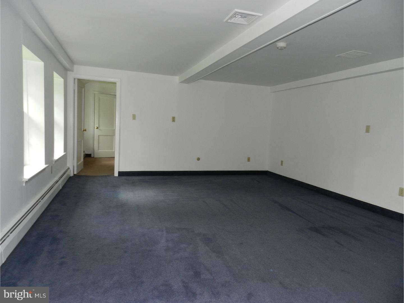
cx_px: 202
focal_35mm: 23
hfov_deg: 73.9
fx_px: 268
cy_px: 152
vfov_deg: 58.9
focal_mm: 4
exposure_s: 1/30
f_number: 3.4
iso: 200
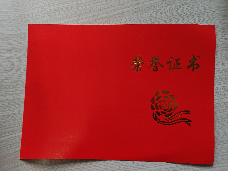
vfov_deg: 58.9
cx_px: 114
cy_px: 86
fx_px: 151
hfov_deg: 73.9
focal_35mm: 23
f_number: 1.88
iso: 1381
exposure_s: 1/50
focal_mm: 5.56
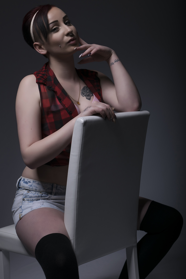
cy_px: 140
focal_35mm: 72
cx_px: 93
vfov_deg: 28.1
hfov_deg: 18.9
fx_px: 558
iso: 100
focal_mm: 48
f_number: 13
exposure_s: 1/200
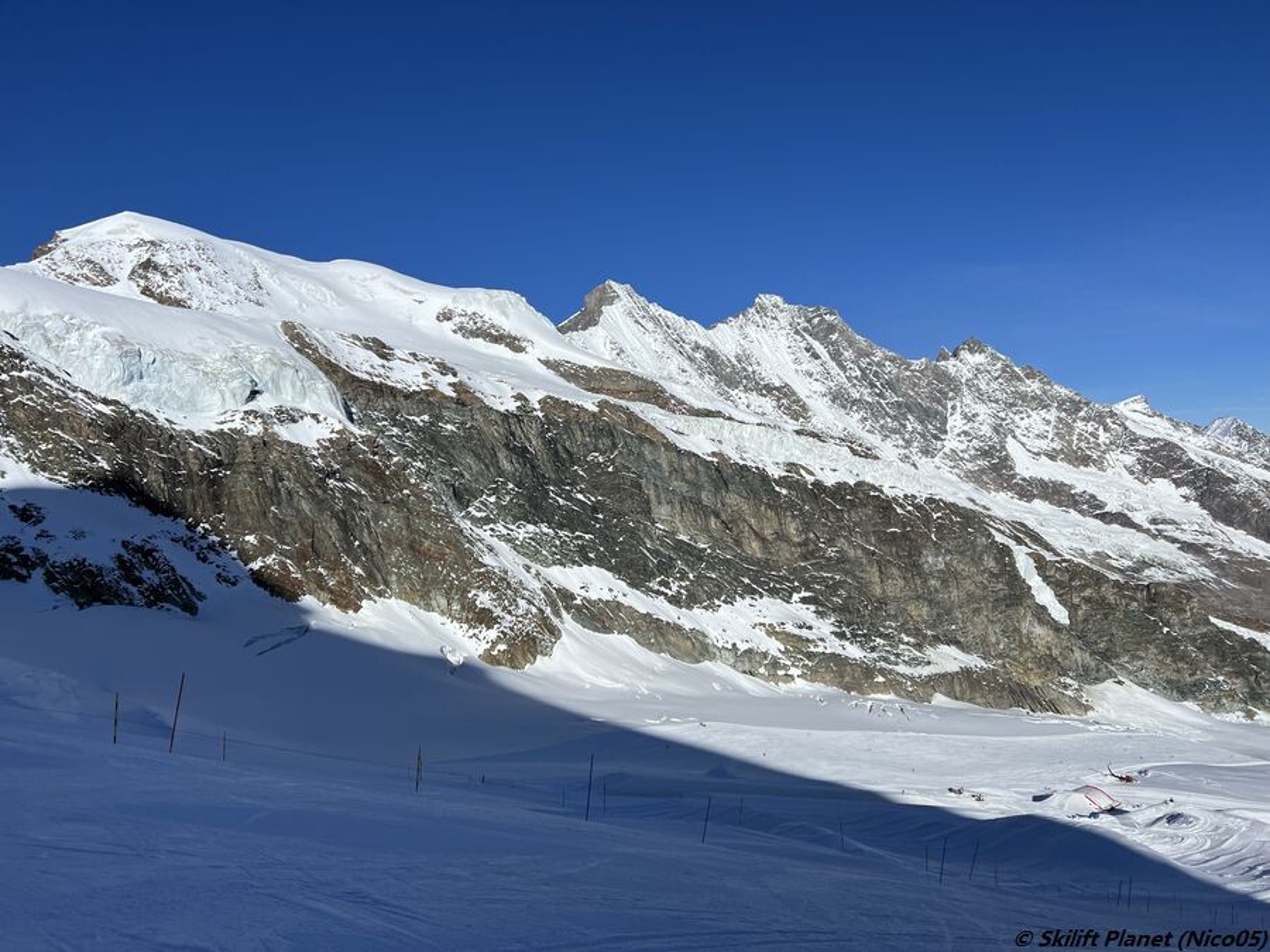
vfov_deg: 53.1
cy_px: 476
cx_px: 635
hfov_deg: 67.3
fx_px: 954
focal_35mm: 26
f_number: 1.5
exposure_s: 1/12658
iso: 50
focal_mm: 5.7
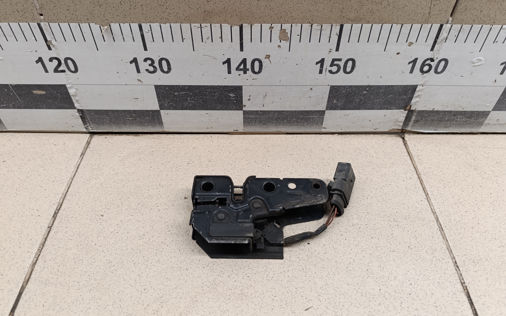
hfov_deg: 72.5
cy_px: 141
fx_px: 345
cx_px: 257
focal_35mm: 25
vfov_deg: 49.2
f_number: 1.6
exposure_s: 1/100
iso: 400
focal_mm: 6.14
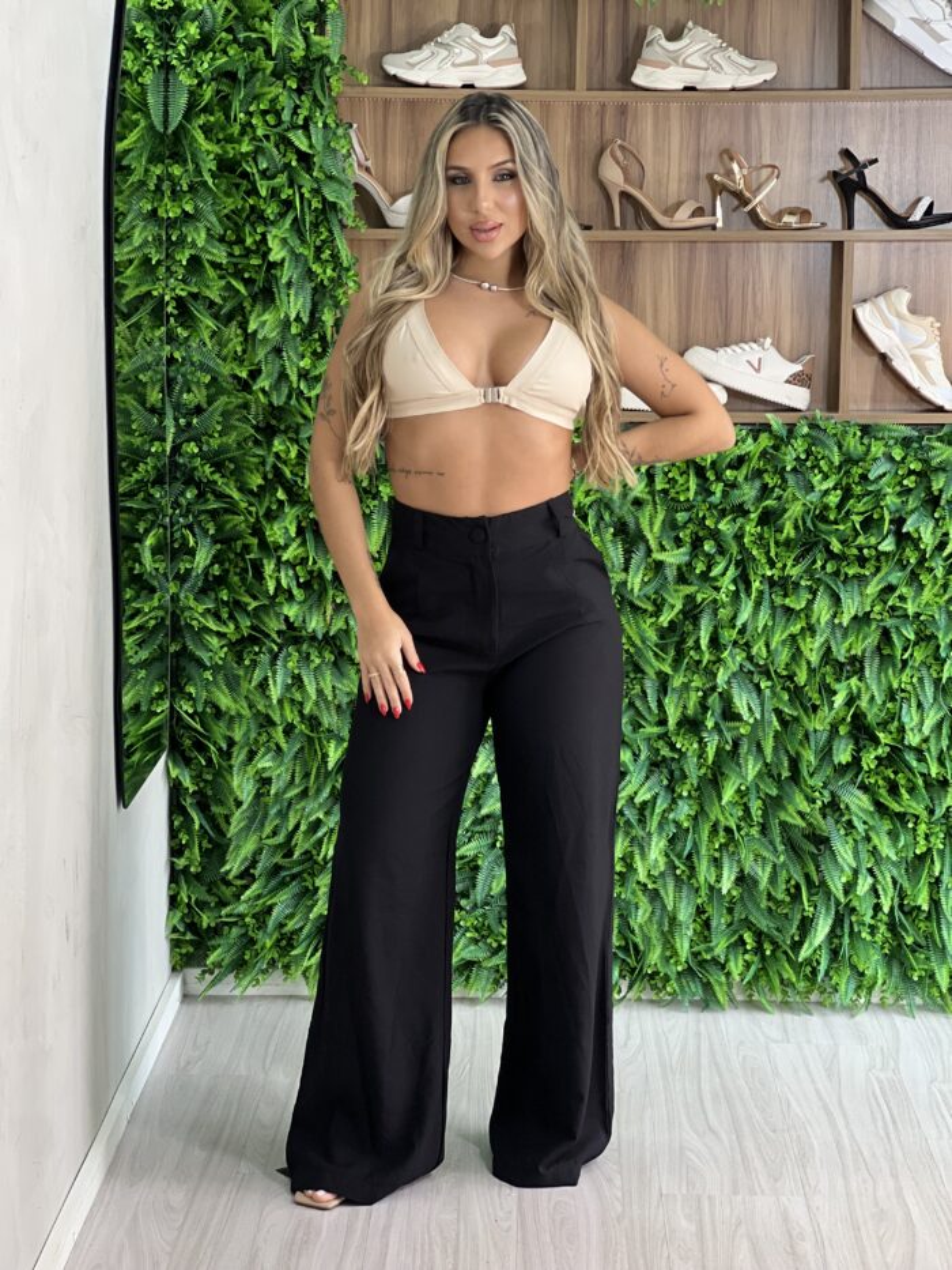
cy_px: 635
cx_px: 476
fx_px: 2823
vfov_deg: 25.3
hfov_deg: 19.1
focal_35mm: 77
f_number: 2.8
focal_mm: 9
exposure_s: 1/120
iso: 250
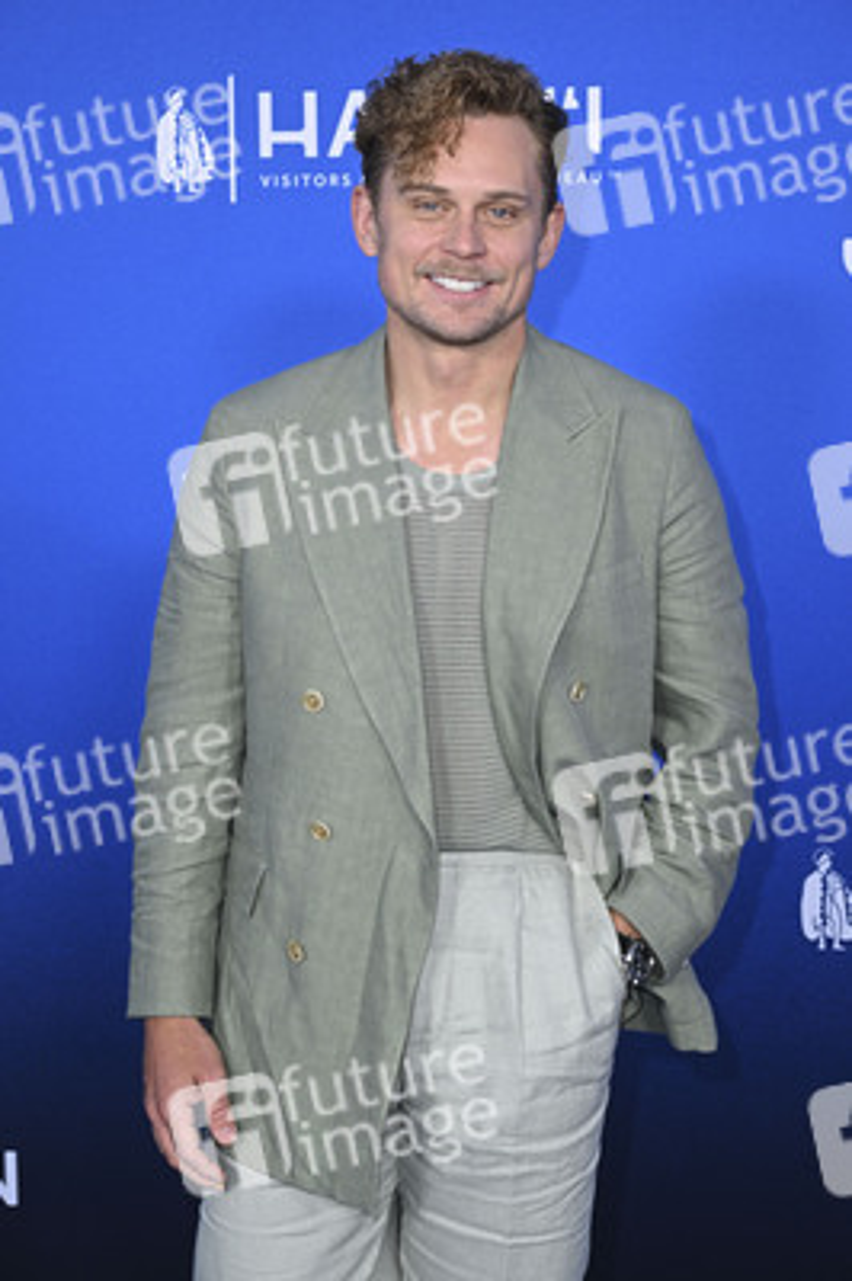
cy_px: 640
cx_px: 426
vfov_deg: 28.9
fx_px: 2489
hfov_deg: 19.4
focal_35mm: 70
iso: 1600
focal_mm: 70
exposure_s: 1/200
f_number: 6.3
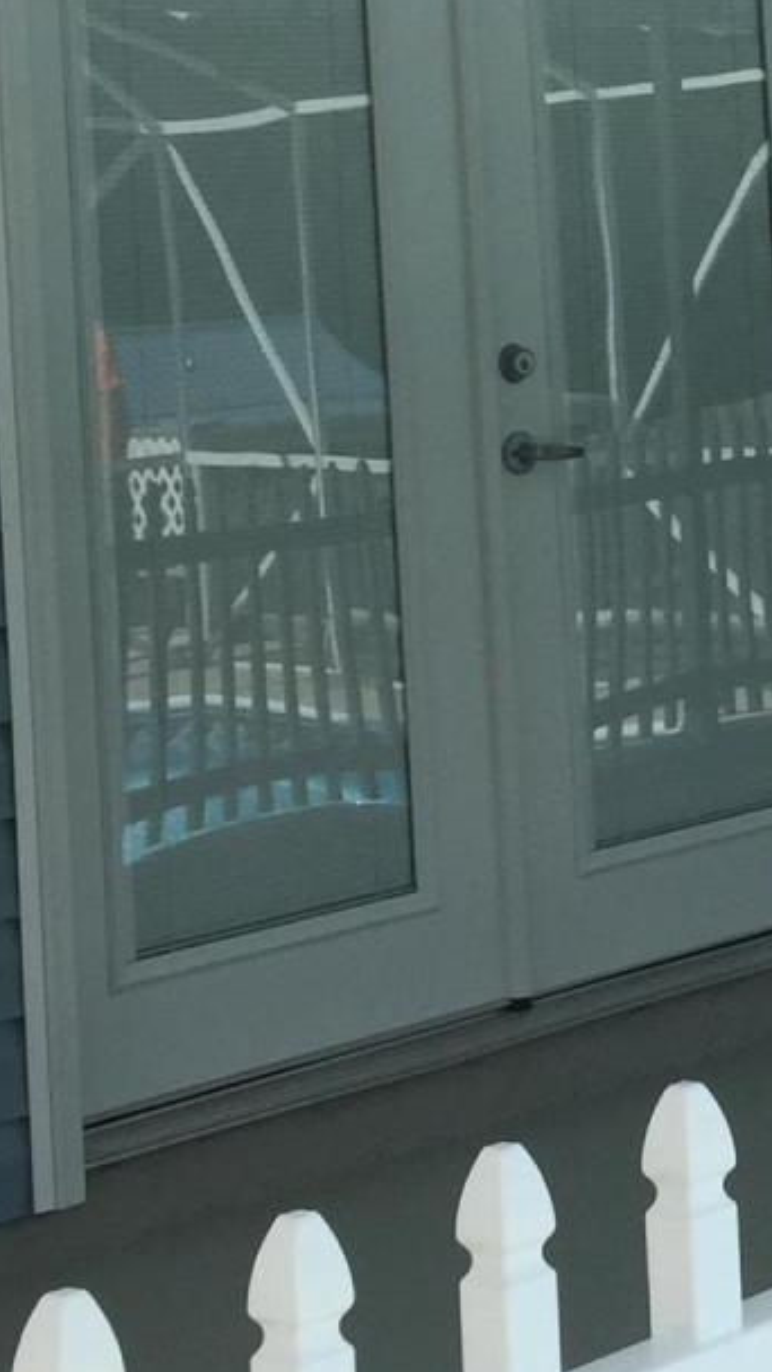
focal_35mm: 104
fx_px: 3785
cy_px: 81
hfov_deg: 11.2
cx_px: 1147
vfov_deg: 20.1
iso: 32
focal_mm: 4.15
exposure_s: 1/1014
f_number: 2.2
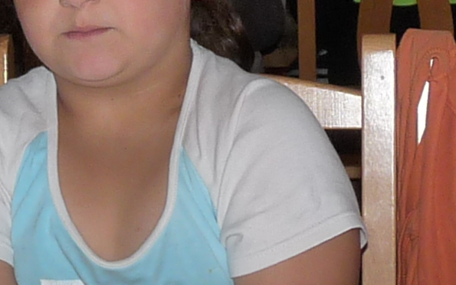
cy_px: 125
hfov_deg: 11.9
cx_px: 87
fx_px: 2175
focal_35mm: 175
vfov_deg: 7.5
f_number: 2.8
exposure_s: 1/60
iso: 160
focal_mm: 4.8
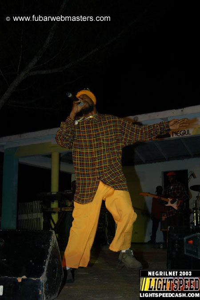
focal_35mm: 45
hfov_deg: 29.8
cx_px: 100
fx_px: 376
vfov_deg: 43.6
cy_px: 150
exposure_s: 1/60
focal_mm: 30
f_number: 5
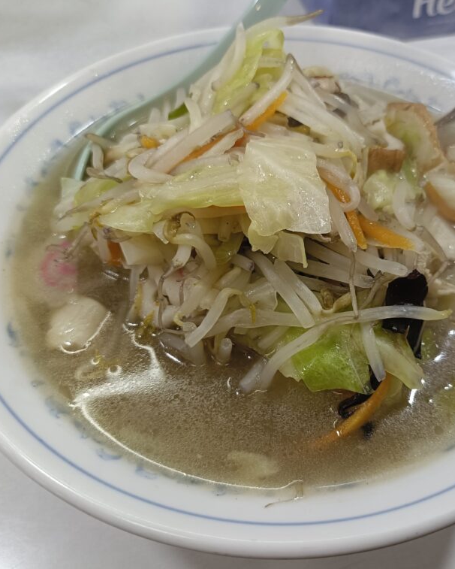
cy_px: 286
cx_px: 291
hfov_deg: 44.1
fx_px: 555
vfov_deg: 54.2
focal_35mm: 33
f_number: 1.7
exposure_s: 1/60
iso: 400
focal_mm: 4.7
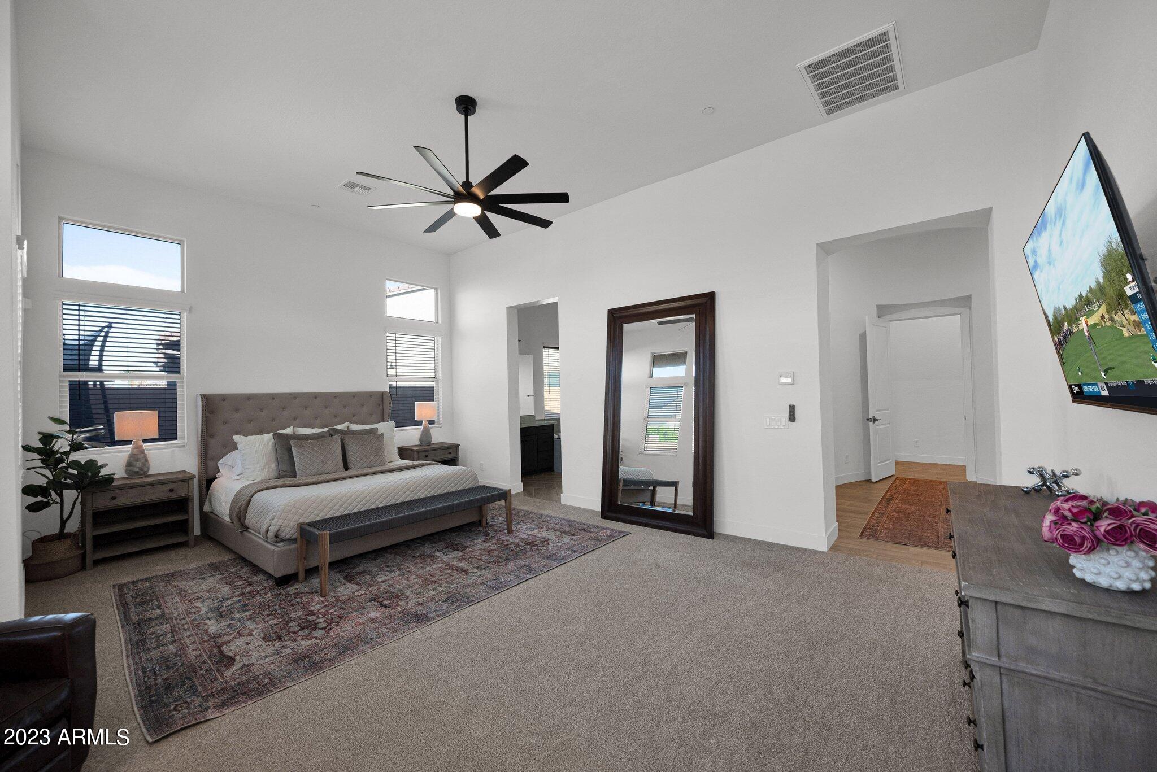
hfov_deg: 104.2
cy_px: 386
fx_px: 450
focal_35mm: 14
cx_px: 578
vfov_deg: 81.3
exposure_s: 1/20
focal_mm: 14
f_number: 6.3
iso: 640
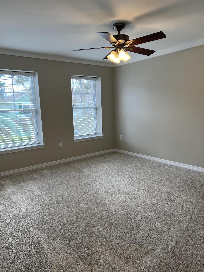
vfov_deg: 67.3
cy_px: 136
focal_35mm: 26
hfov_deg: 53.1
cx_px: 102
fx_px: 204
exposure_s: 1/160
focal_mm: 5.7
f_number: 1.5
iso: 40
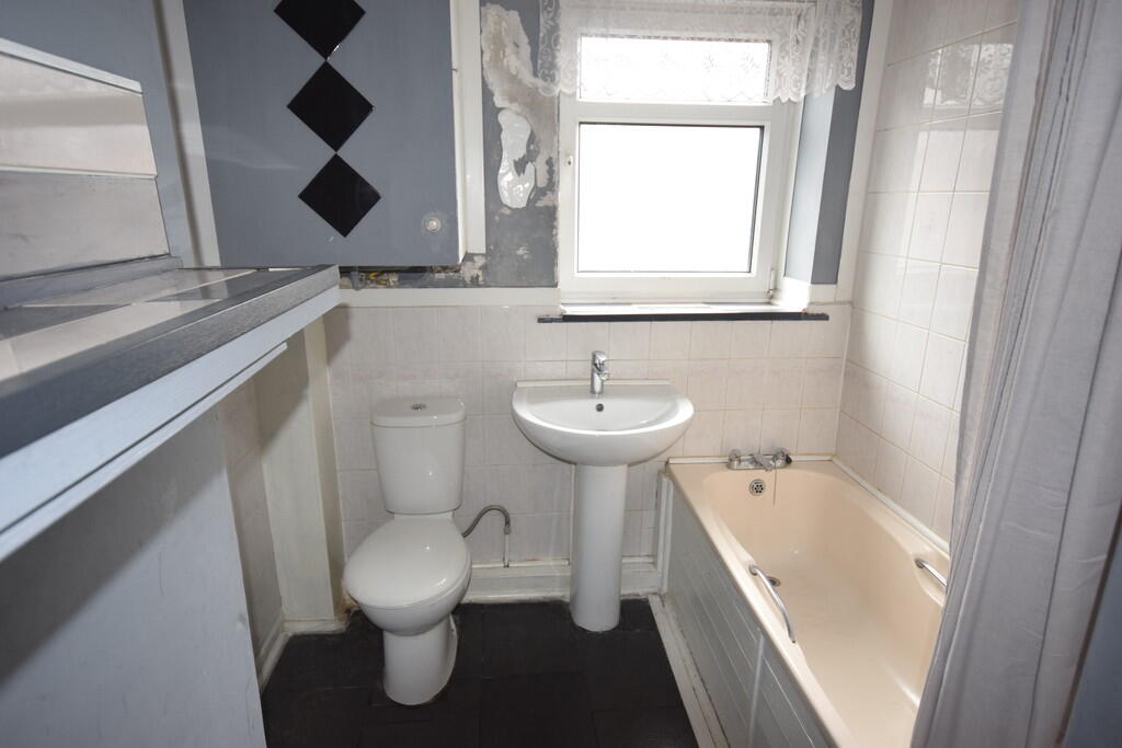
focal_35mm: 20
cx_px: 561
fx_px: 608
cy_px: 374
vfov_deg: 63.2
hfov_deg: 85.4
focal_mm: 13
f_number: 5.6
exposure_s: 1/125
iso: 800
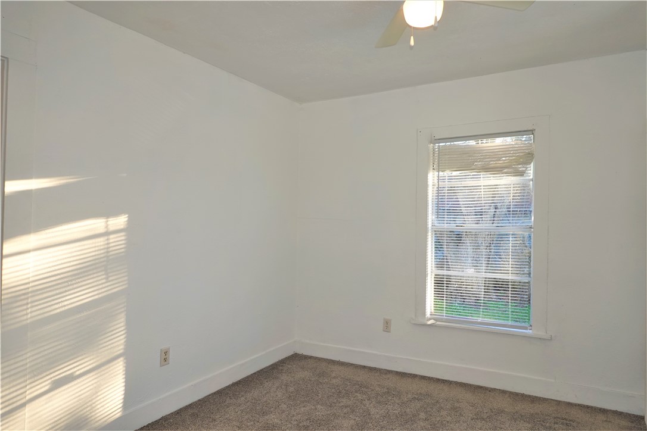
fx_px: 431
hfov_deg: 73.7
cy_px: 216
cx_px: 324
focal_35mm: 24
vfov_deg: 53.1
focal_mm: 9
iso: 100
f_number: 2.8
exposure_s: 1/100
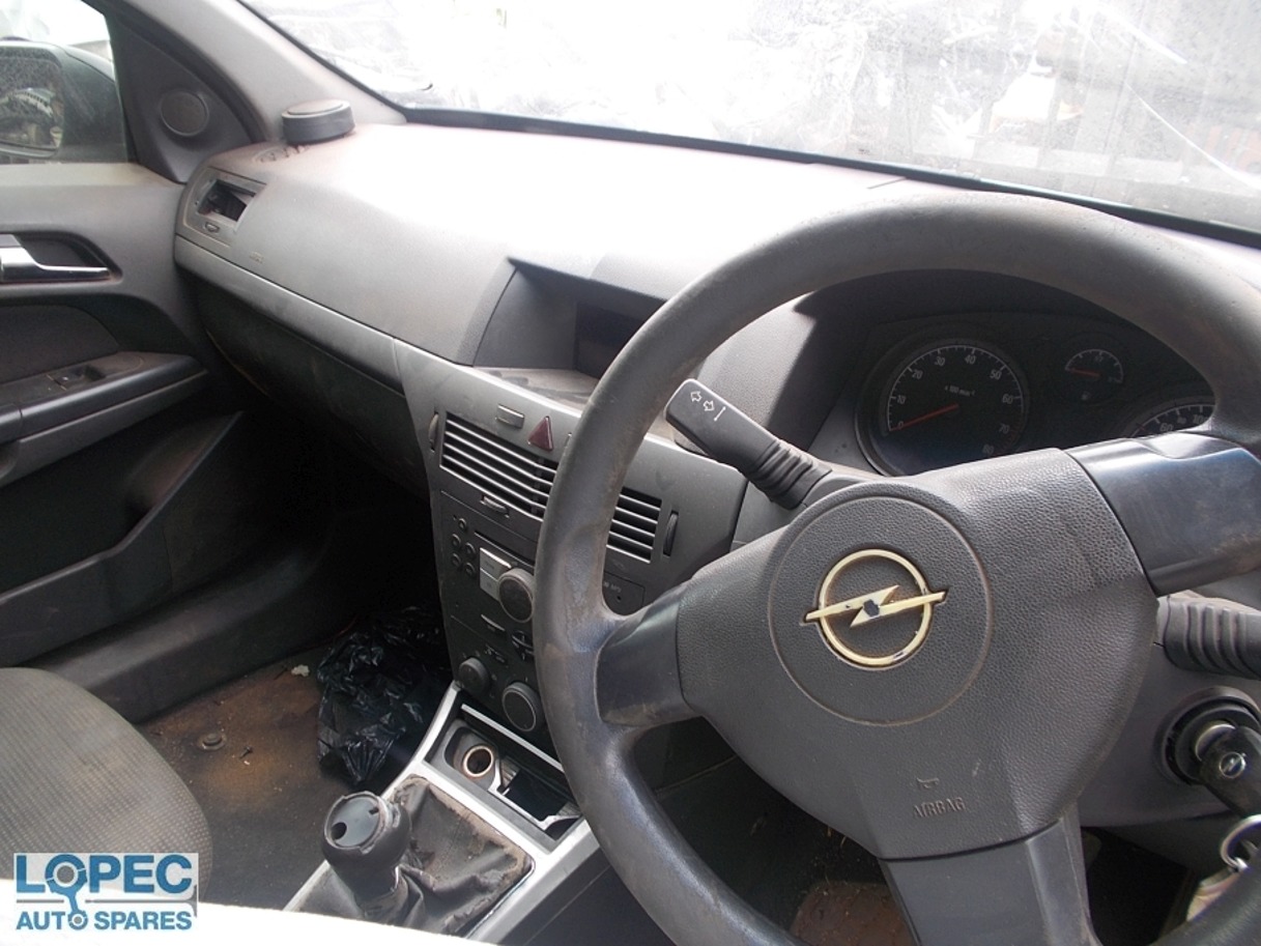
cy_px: 473
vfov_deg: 53.1
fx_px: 947
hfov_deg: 67.3
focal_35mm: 26
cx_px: 630
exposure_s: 1/50
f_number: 3.2
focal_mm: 4.6
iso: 80
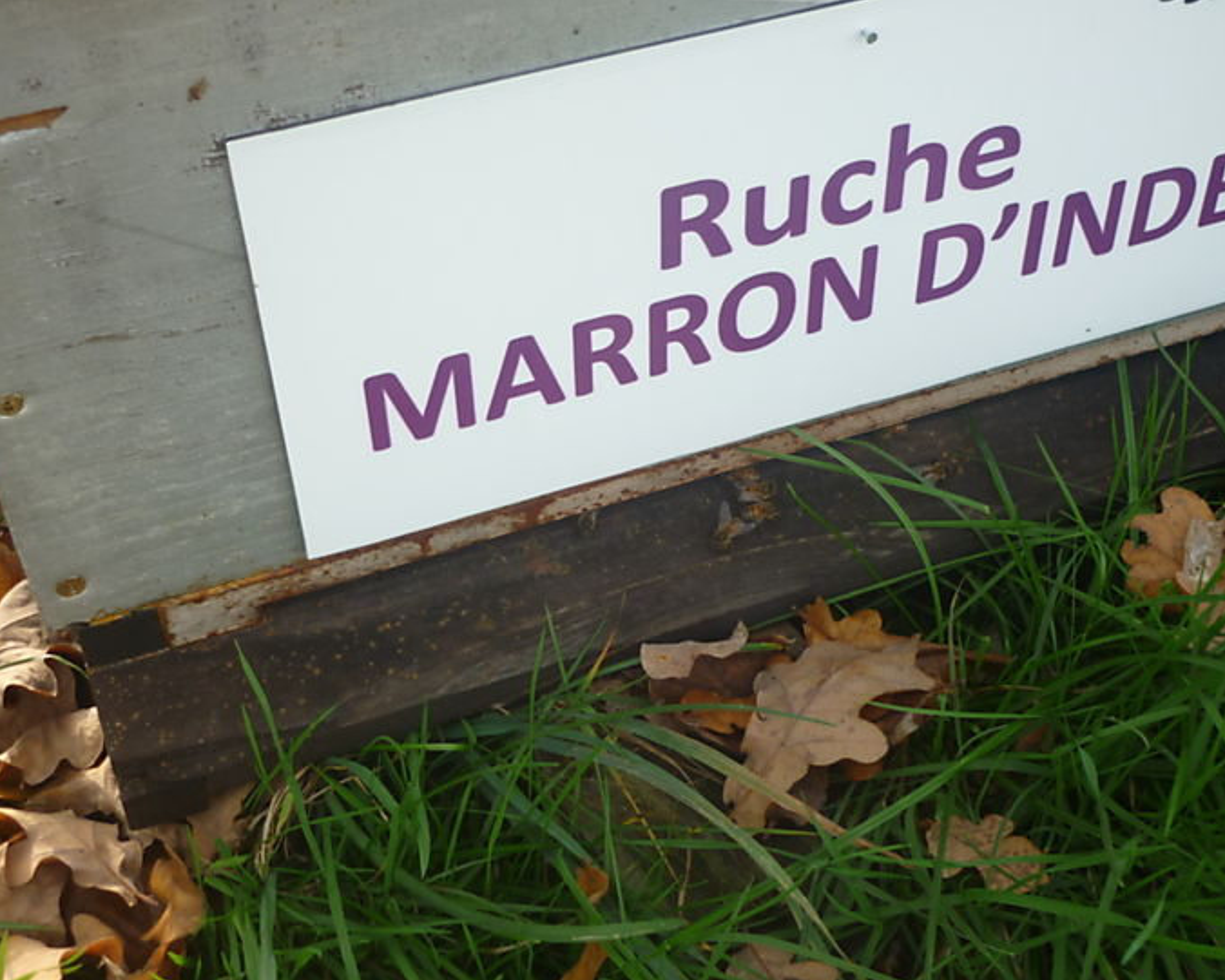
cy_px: 440
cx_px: 651
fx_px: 1886
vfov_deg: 29.1
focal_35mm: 52
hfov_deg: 36.0
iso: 80
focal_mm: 7.4
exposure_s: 1/125
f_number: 3.1
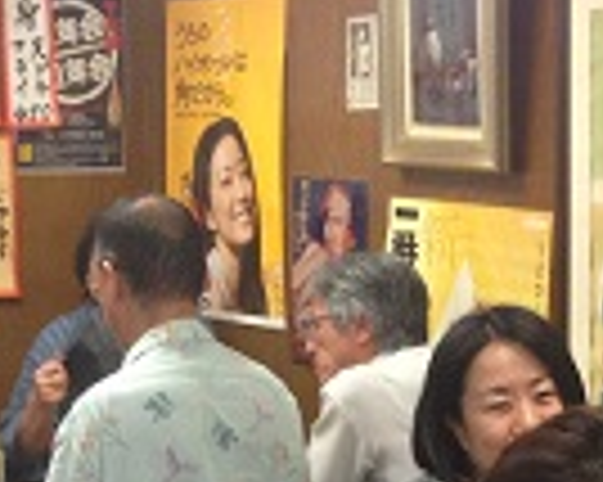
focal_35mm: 118
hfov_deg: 16.3
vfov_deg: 12.7
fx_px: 2104
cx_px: 270
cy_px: 604
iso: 200
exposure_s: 1/20
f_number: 2.4
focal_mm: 4.12
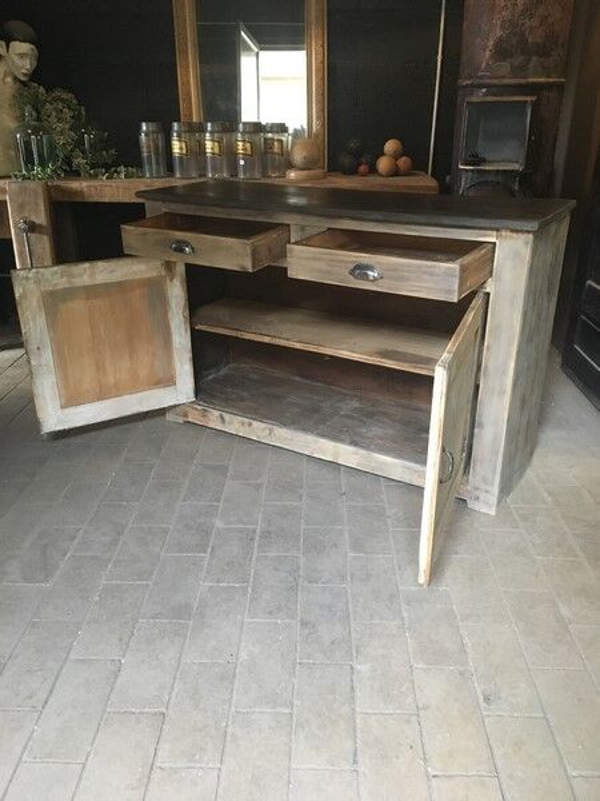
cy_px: 400
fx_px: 670
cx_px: 300
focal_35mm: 29
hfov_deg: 48.2
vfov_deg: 61.7
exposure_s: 1/25
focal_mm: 4.15
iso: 200
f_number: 2.2
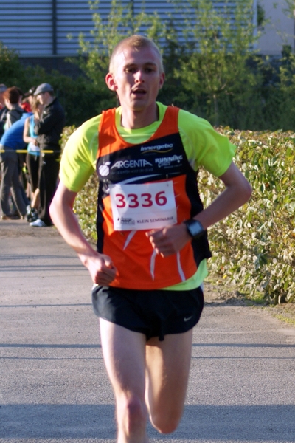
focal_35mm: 112
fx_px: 1383
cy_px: 222
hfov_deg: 12.2
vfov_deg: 18.2
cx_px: 148
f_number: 4.5
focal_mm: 75
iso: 100
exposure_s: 1/250
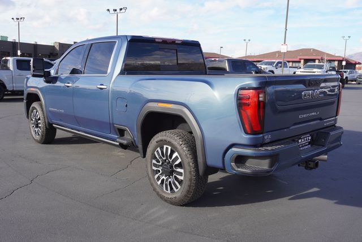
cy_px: 121
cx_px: 181
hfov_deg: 57.2
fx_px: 332
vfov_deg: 40.0
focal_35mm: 33
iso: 100
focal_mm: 22
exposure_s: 1/160
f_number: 6.3
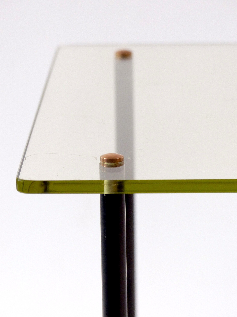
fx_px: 2054
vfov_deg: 8.8
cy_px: 158
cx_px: 118
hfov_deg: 6.6
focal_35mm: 225
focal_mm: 40.4
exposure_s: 1/40
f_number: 2.8
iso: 400
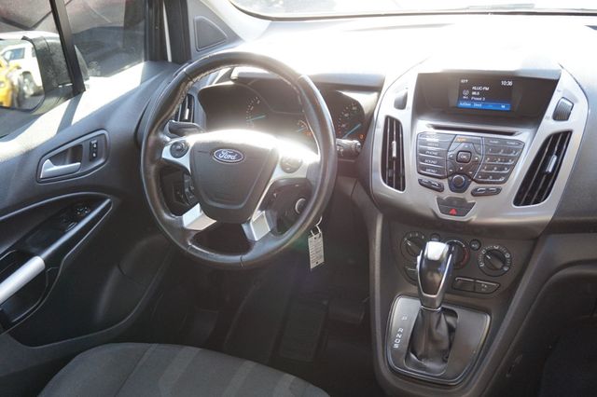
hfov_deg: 51.3
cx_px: 298
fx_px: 622
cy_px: 198
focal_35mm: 38
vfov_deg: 35.5
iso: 400
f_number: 4.5
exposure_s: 1/60
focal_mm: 25
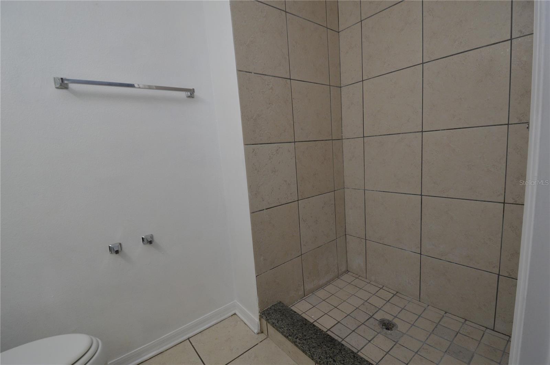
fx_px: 229
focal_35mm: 15
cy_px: 182
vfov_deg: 77.2
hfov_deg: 100.5
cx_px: 275
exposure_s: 1/125
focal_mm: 10
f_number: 5.6
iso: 400
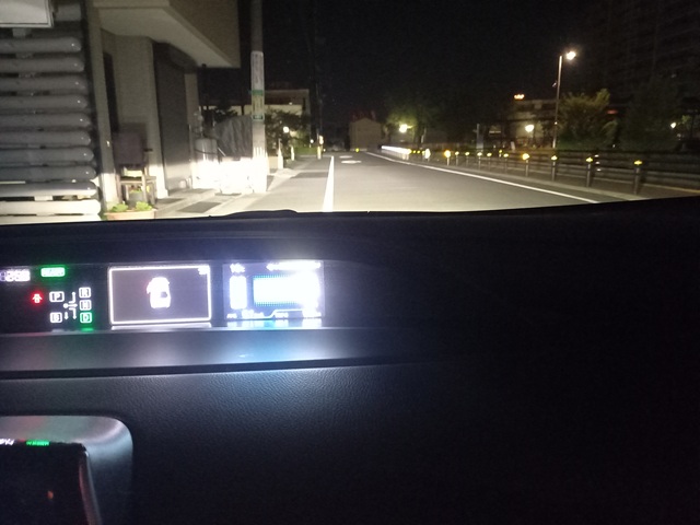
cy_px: 262
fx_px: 506
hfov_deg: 69.4
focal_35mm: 25
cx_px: 350
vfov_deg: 54.9
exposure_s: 1/10
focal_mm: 4.65
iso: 4000
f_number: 1.8
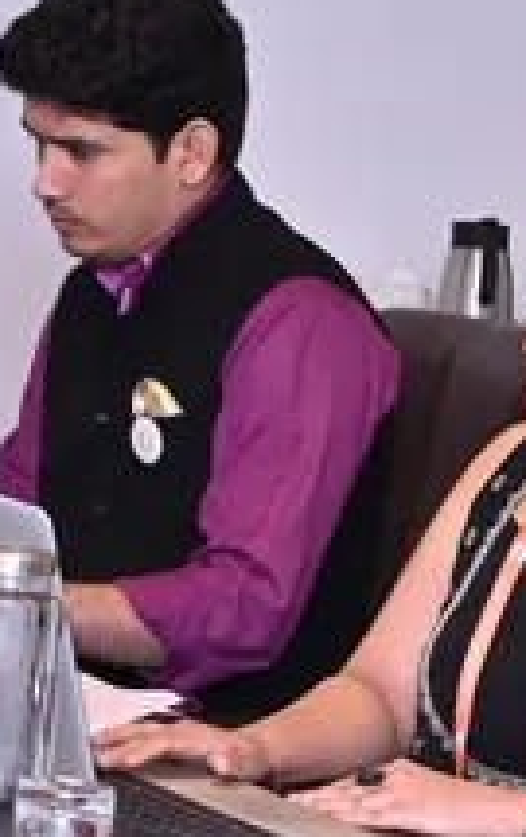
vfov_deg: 9.8
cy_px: 827
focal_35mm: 212
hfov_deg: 6.1
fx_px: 4846
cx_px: 768
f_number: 5.6
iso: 800
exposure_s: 1/125
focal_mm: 35
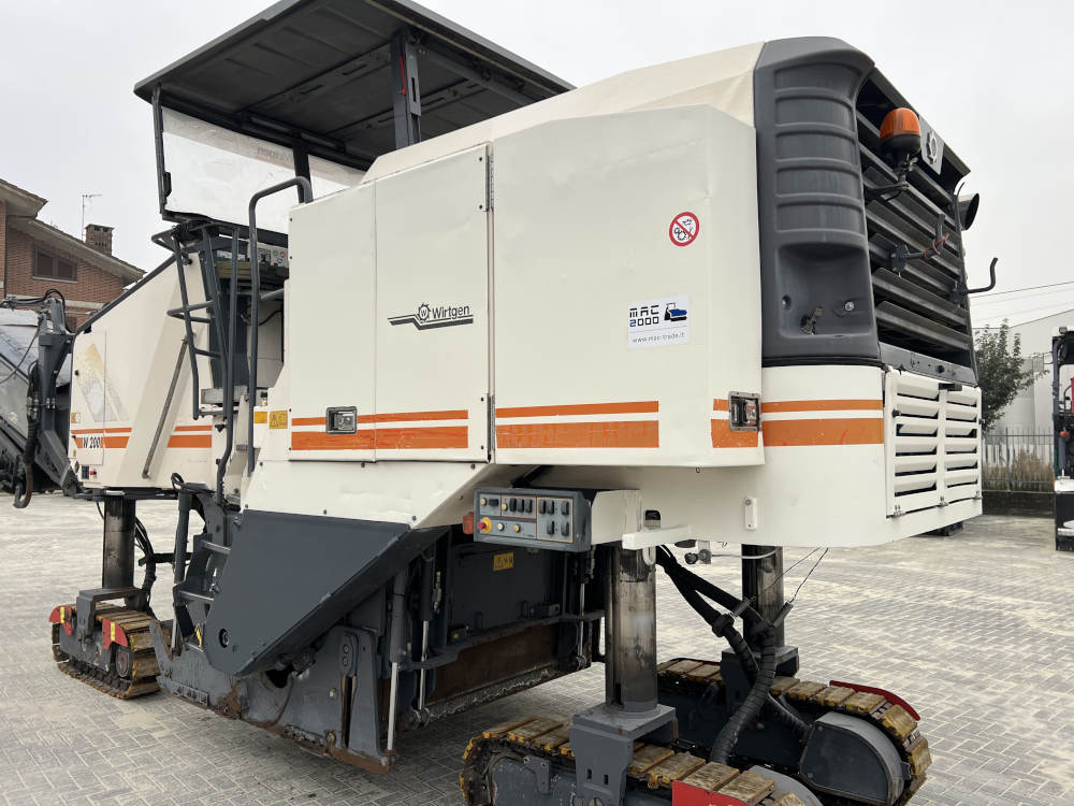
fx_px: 807
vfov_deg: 53.1
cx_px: 537
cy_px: 403
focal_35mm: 26
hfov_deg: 67.3
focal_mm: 5.7
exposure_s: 1/853
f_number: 1.5
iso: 50
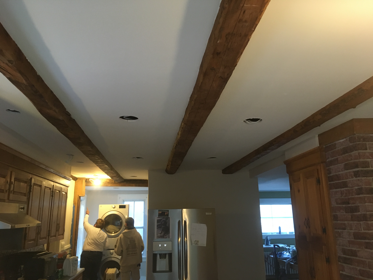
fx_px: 312
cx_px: 186
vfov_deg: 48.2
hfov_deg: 61.7
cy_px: 140
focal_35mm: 29
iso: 200
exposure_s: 1/30
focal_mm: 4.15
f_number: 2.2
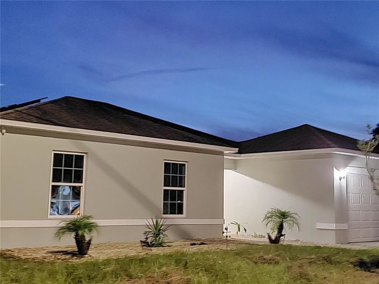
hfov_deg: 67.3
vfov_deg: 53.0
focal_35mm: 26
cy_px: 142
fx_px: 285
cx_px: 190
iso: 800
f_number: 1.5
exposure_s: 1/4
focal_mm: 4.3
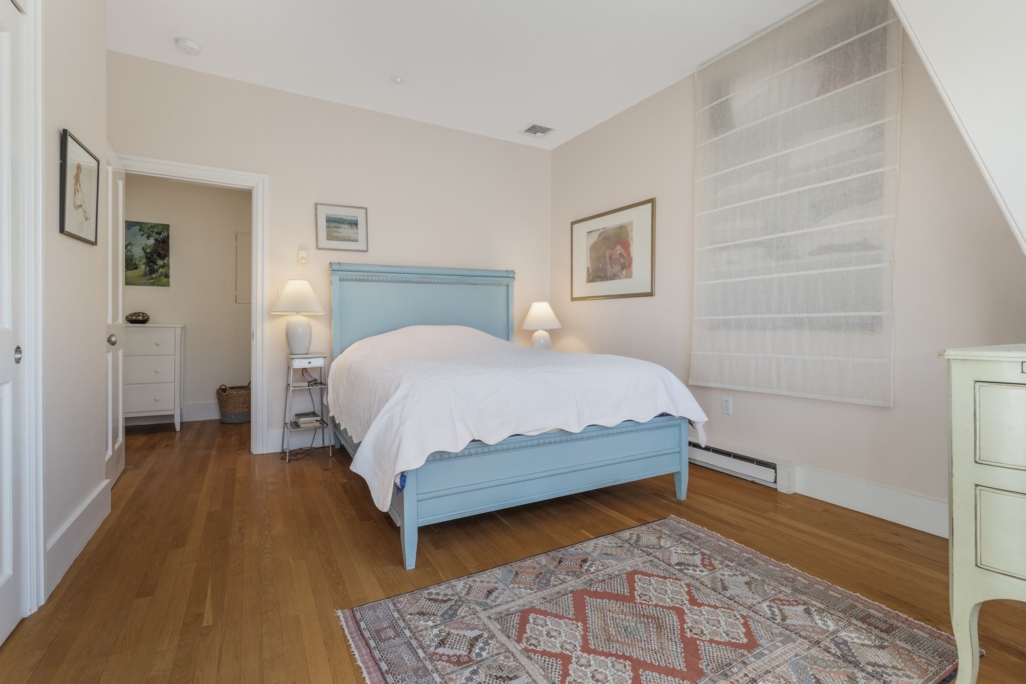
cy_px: 342
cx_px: 513
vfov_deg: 73.8
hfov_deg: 96.7
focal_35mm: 16
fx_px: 456
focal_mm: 16
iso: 200
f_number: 8
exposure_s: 1/2
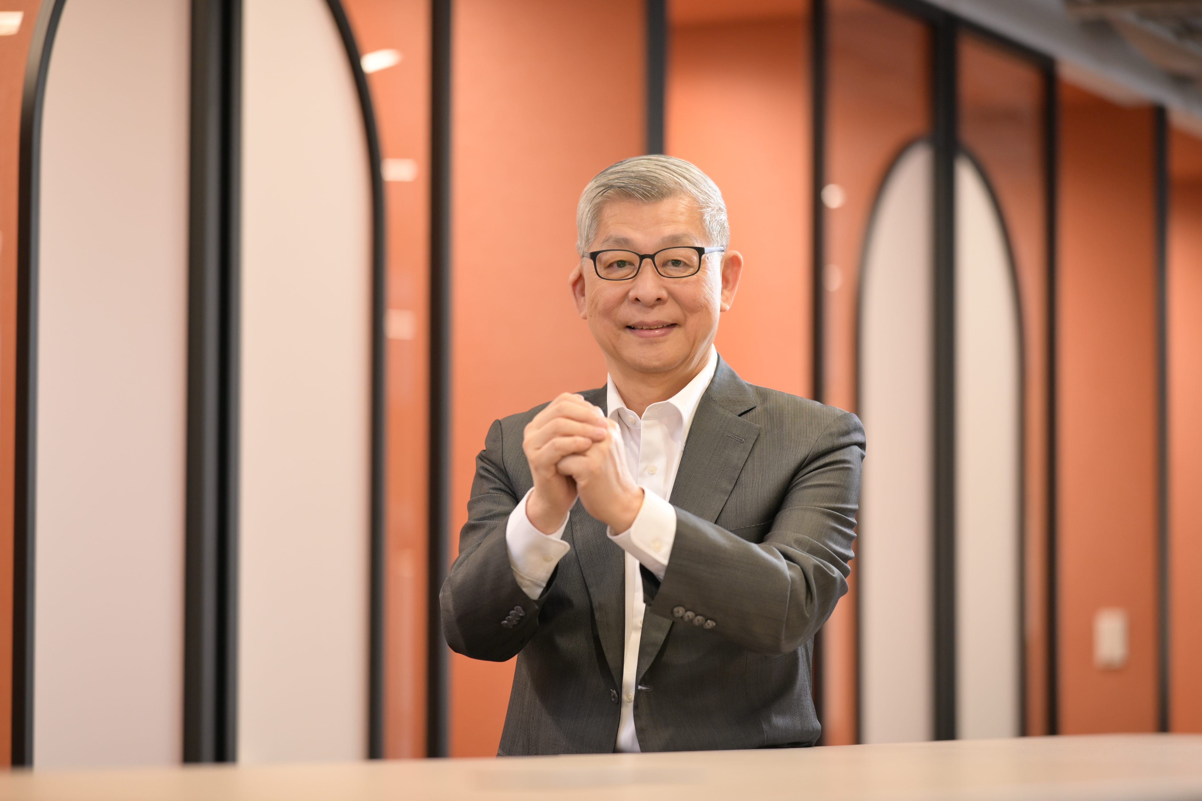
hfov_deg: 18.3
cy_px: 400
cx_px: 601
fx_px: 3739
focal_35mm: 112
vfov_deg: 12.2
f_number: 1.4
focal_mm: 75
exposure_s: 1/200
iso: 200
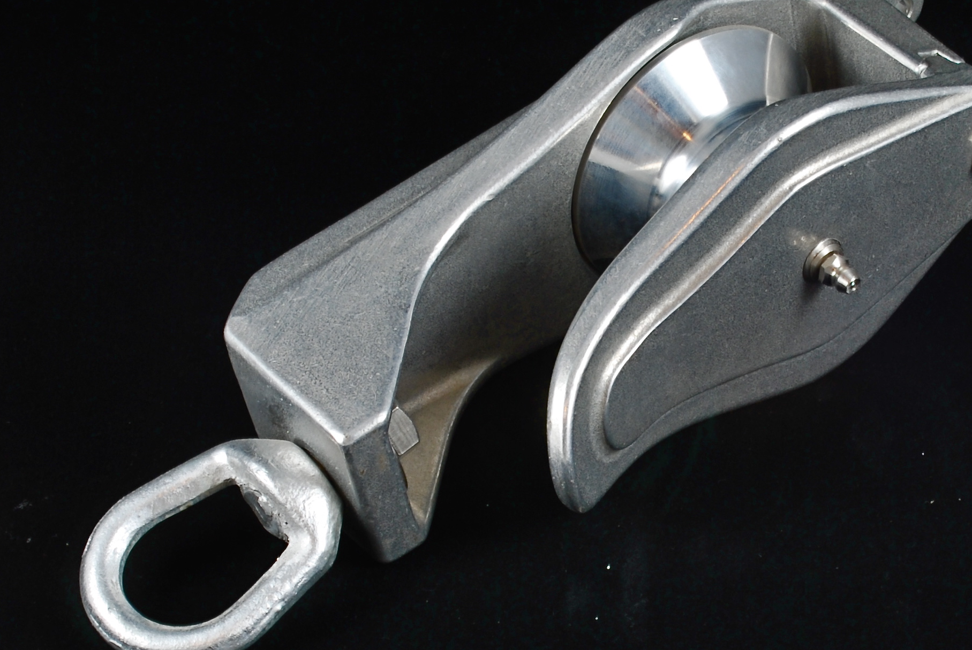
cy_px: 311
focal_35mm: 64
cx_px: 542
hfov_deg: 31.4
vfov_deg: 21.3
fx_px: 1730
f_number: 18
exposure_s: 1
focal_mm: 34
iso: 100
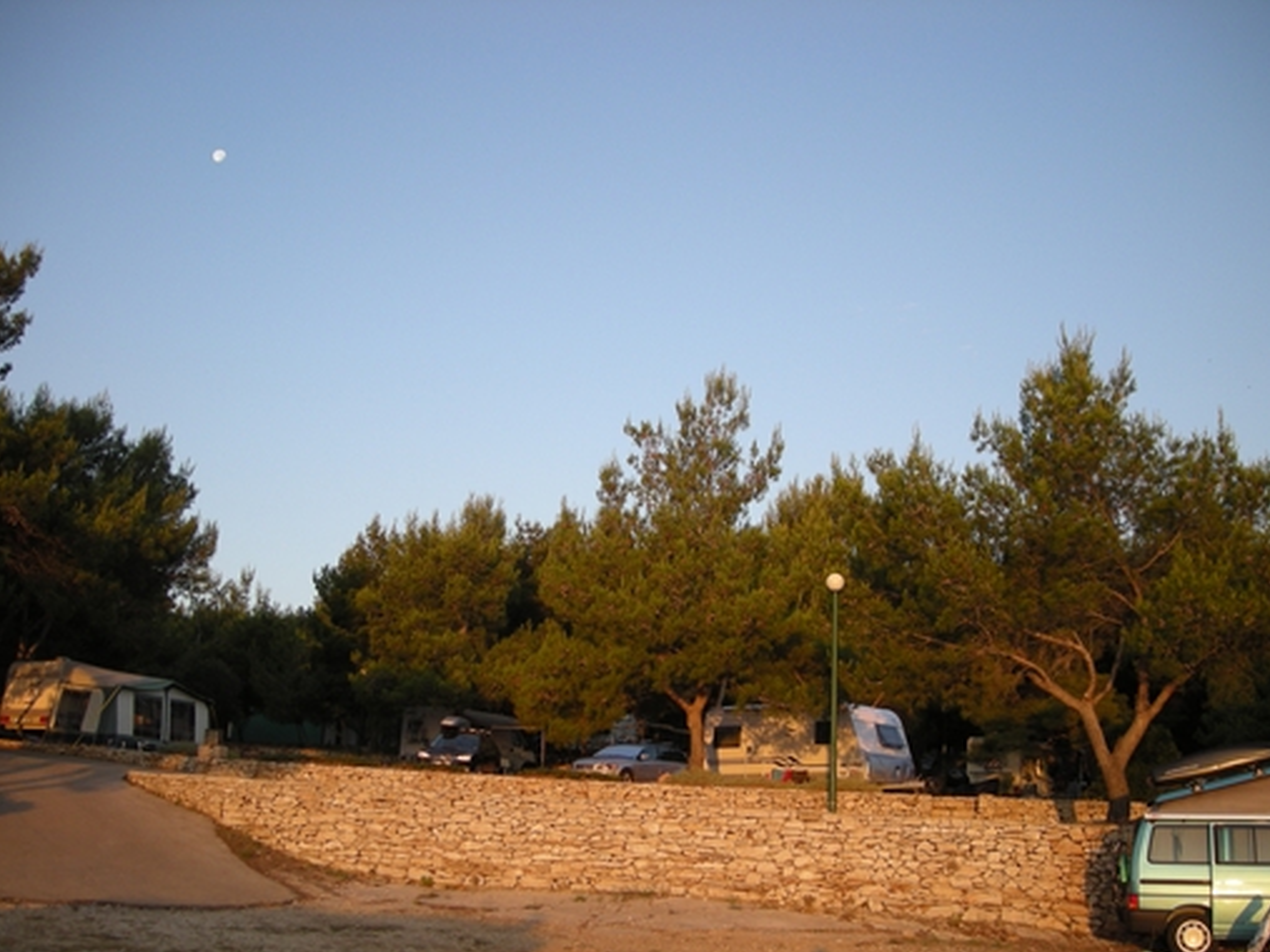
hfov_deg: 49.0
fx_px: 1394
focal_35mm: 38
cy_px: 510
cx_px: 639
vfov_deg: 37.7
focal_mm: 5.7
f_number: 2.8
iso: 50
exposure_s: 1/187
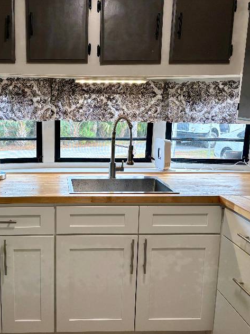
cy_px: 167
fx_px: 337
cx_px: 61
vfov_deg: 52.6
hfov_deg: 39.5
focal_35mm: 35
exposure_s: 1/127
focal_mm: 5.96
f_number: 1.6
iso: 125
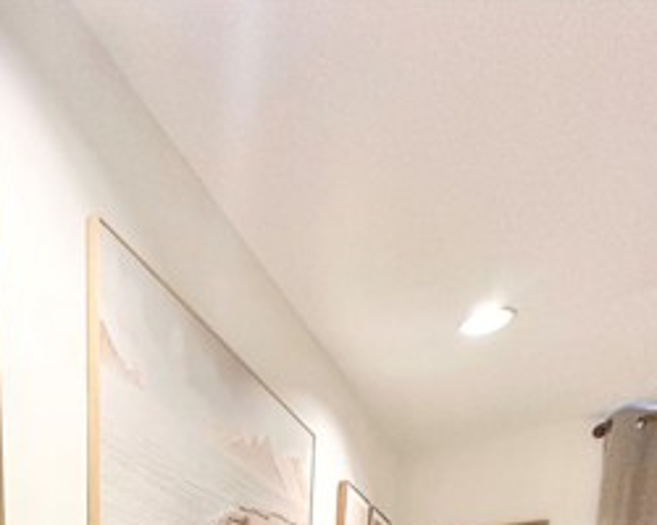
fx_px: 681
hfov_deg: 46.9
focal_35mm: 35
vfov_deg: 26.3
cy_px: 835
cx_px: 76
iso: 320
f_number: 2.2
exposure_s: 1/60
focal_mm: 2.22
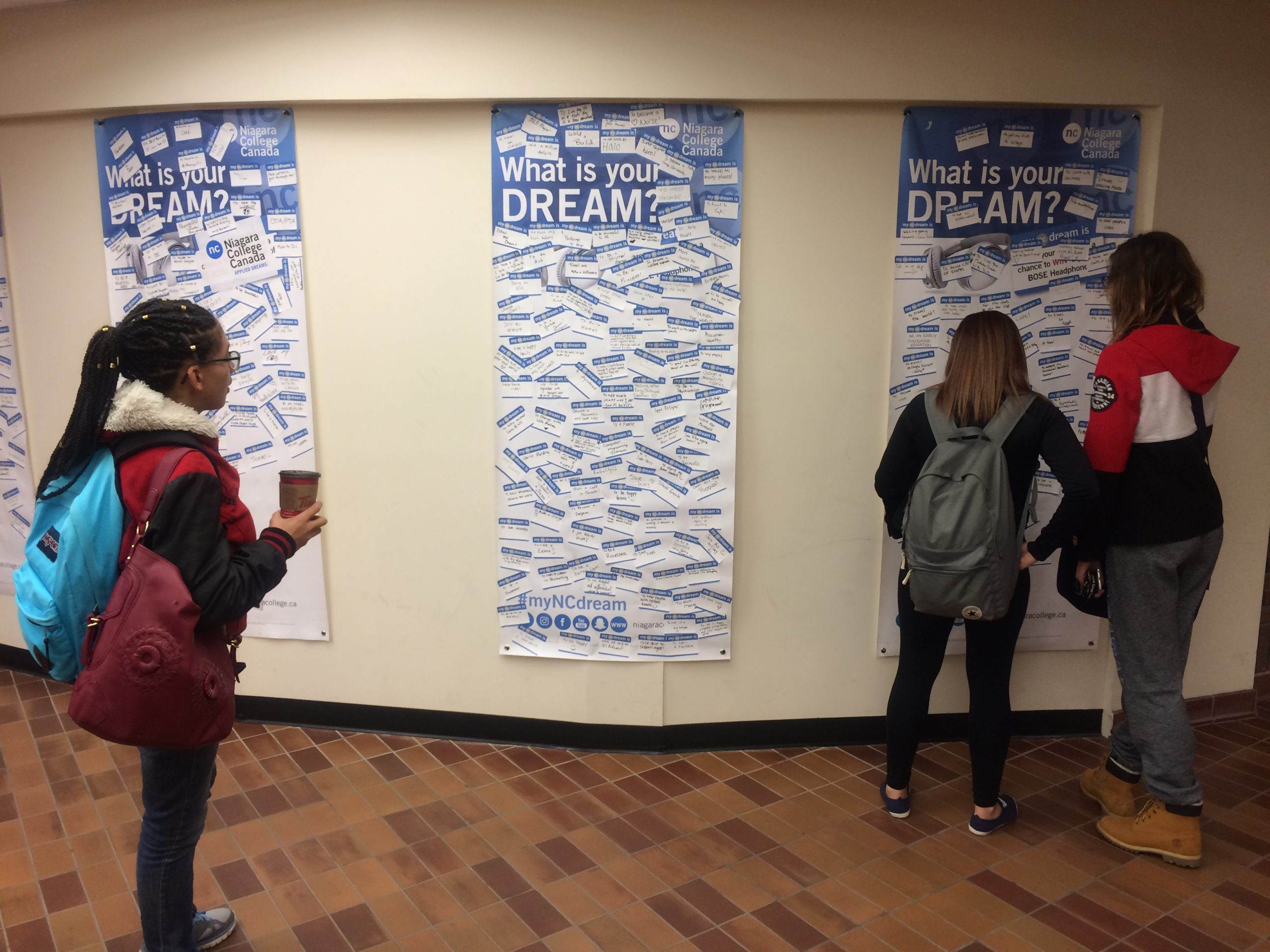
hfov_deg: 61.7
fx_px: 1064
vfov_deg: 48.2
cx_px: 635
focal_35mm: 29
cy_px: 476
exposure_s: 1/30
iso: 50
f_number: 2.2
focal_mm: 4.15
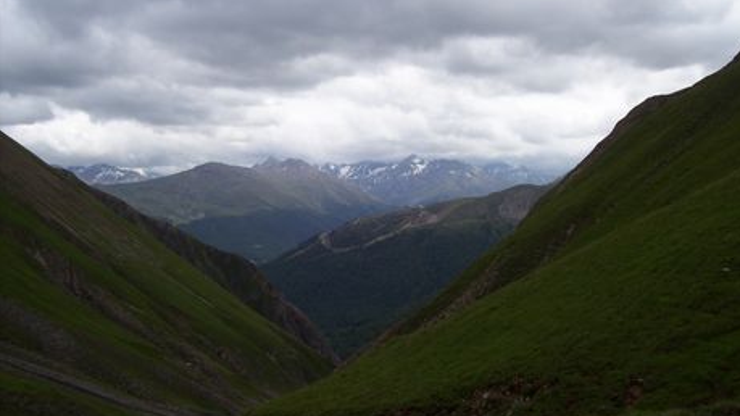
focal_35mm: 40
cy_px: 217
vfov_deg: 29.7
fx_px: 785
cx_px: 376
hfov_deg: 50.5
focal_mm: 6
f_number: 4.8
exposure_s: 1/705
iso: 80
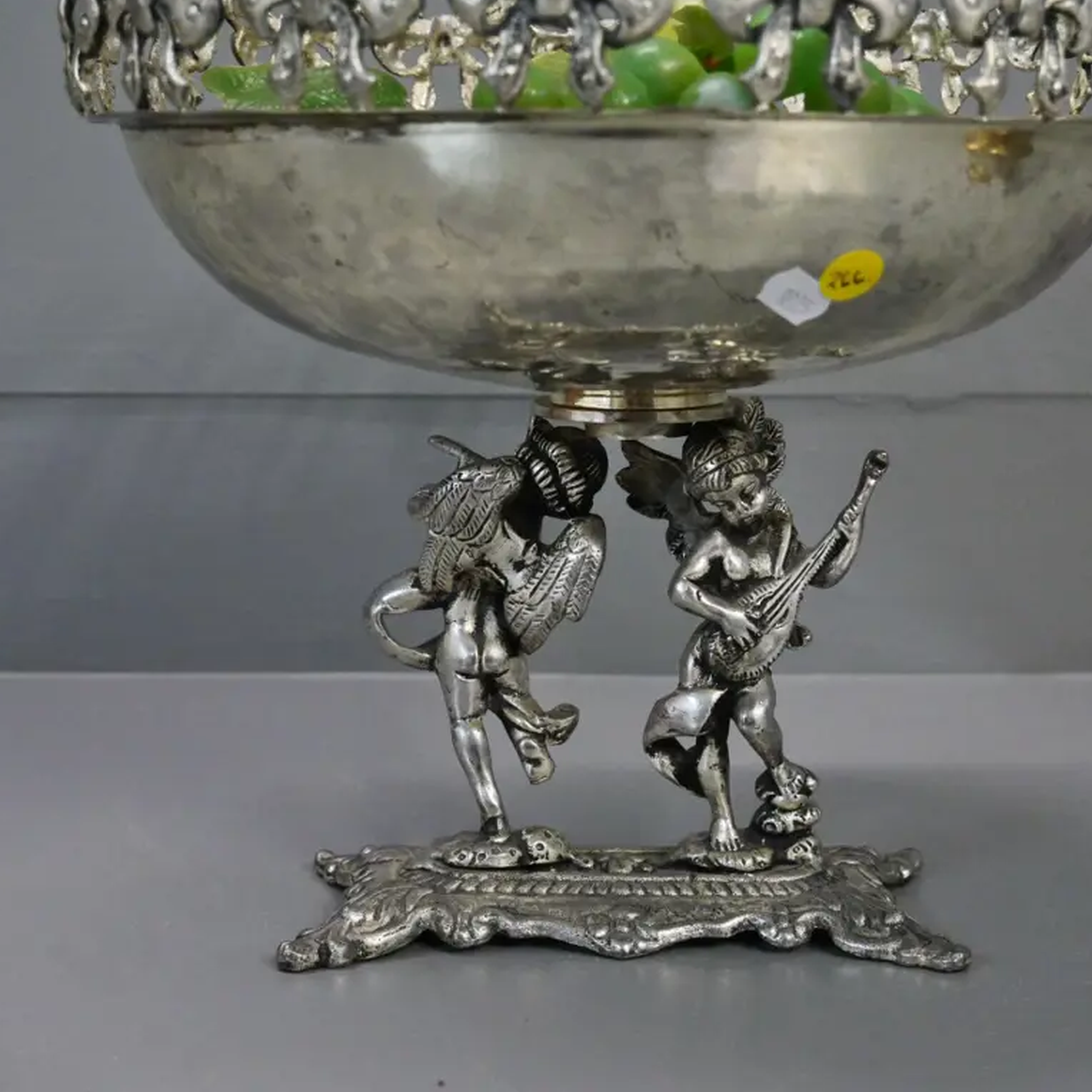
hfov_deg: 26.8
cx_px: 652
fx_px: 2284
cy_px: 545
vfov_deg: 26.9
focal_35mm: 64
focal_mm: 27
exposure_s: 1/160
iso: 3200
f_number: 4.6
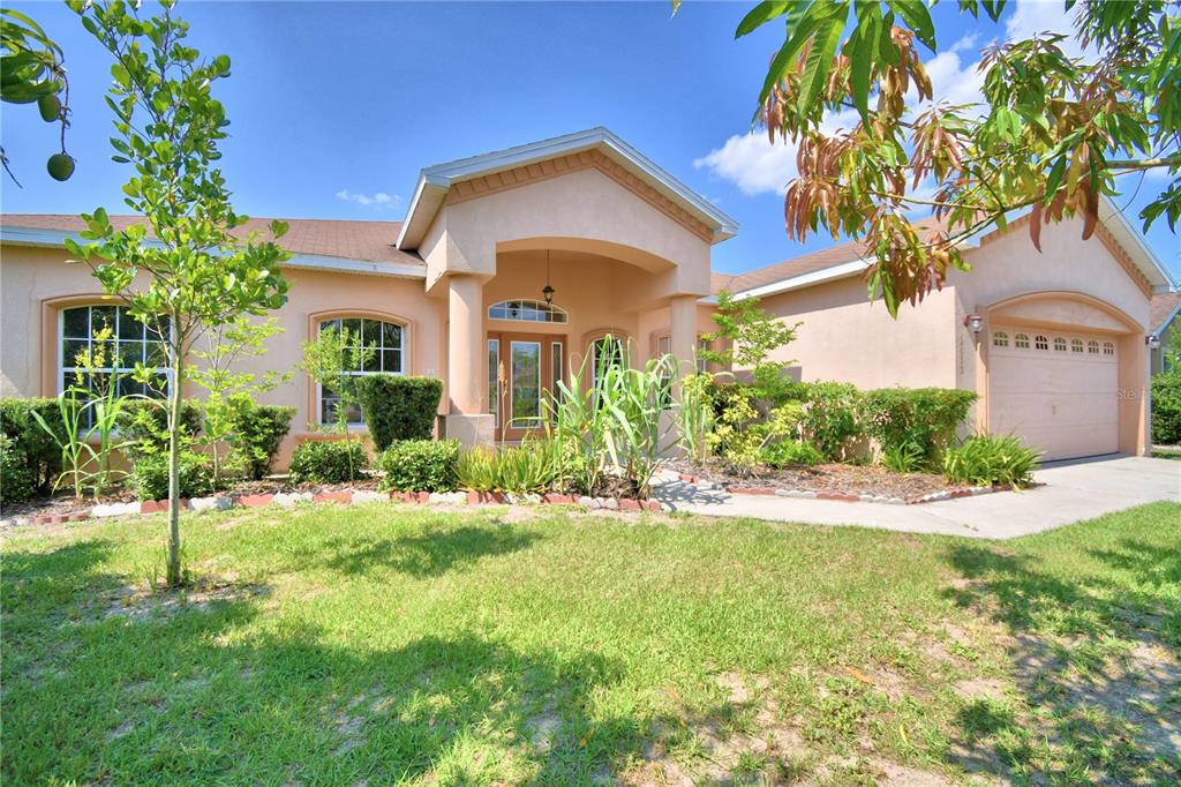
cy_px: 394
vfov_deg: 77.3
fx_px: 492
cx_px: 590
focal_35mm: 15
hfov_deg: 100.4
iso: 100
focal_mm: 10
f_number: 4.5
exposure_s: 1/1000
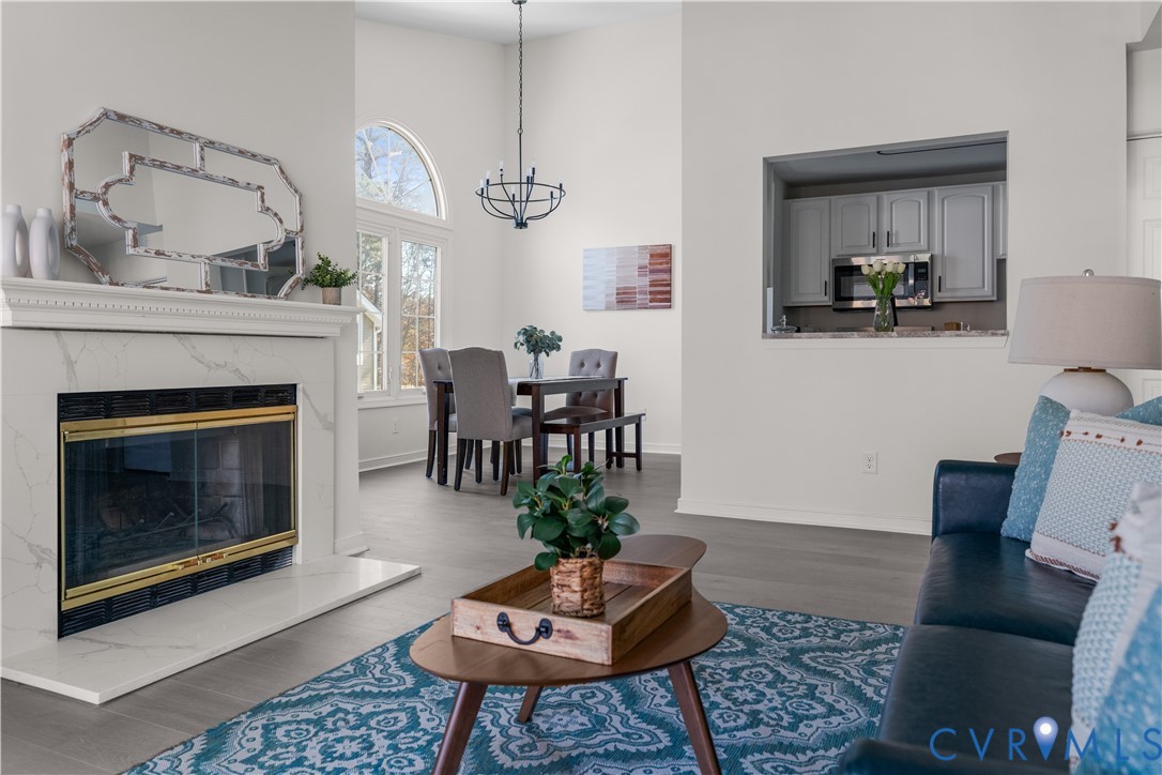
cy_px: 388
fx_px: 775
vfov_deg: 53.1
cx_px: 581
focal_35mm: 24
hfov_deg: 73.7
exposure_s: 1/50
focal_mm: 24
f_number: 5
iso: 1250
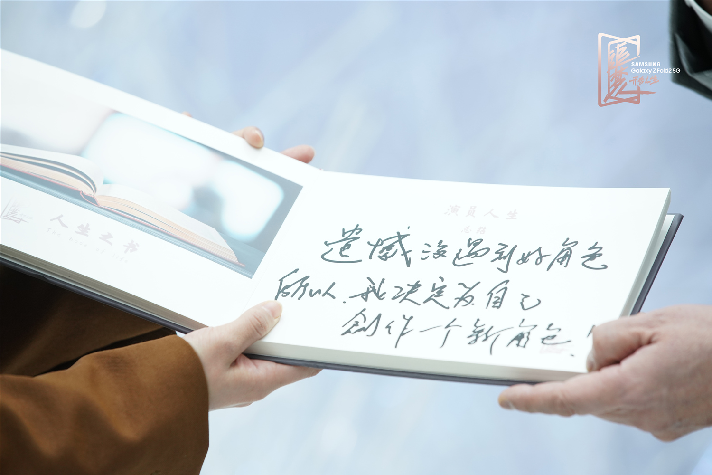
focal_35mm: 200
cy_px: 238
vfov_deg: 6.9
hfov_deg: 10.3
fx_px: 3955
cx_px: 356
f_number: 4.5
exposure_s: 1/160
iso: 1250
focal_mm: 200
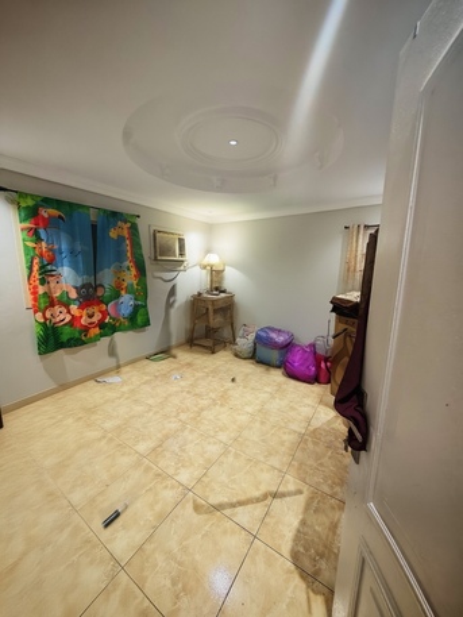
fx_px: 232
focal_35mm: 13
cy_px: 308
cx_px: 232
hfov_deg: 89.9
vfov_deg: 106.2
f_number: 2
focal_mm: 1.82
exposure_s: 1/30
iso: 640
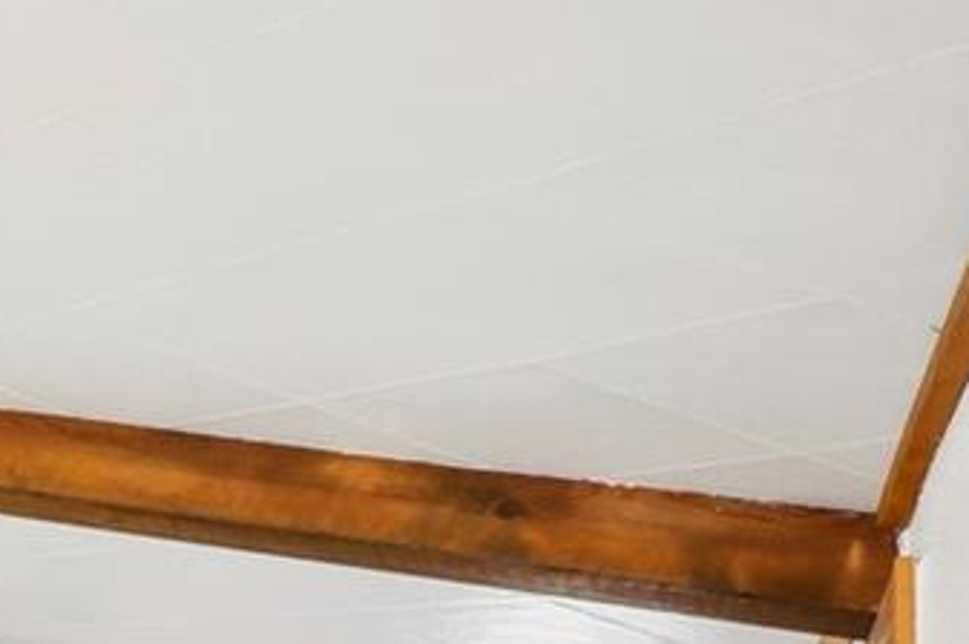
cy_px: 1340
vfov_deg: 14.2
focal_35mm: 78
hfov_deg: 15.4
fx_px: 2108
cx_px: -1308
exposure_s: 1/10
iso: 400
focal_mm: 11
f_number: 8
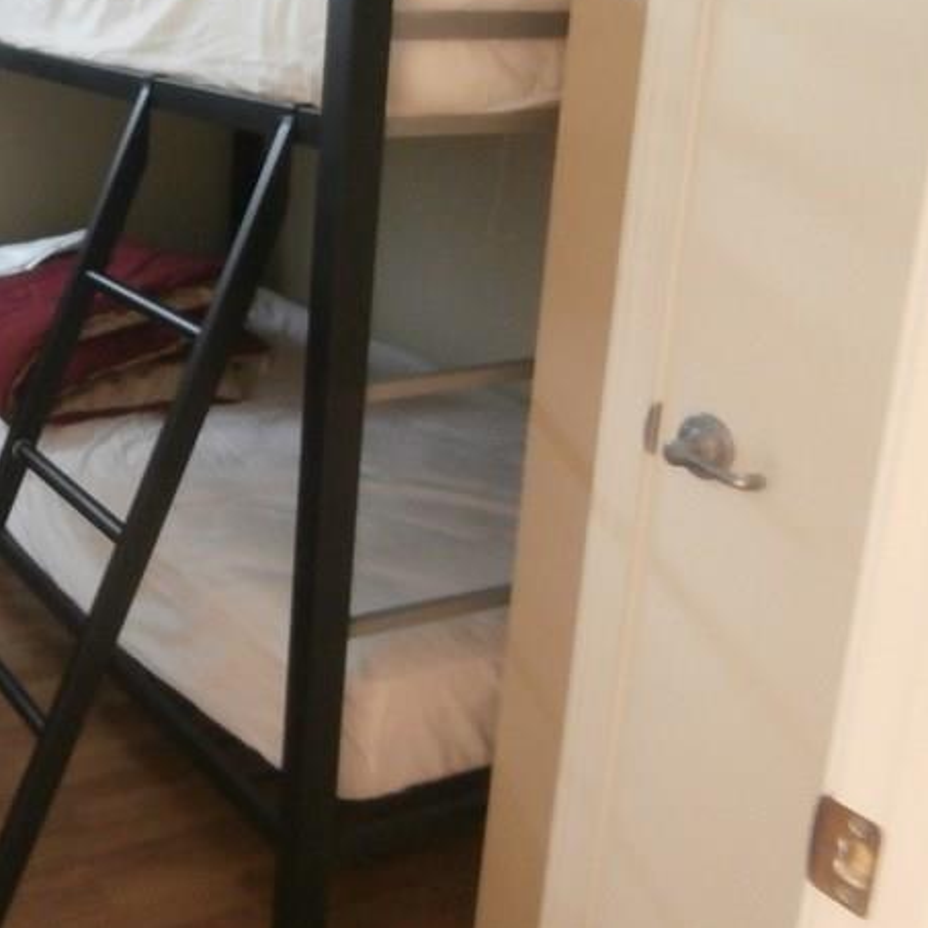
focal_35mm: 48
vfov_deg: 35.0
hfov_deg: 33.5
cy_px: 297
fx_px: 1456
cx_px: 94
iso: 400
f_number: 3
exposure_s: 1/5
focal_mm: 4.2
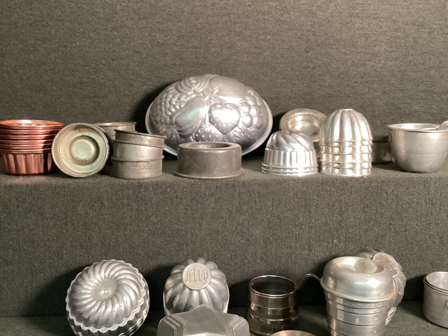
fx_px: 453
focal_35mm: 35
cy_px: 149
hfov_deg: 52.6
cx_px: 225
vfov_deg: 40.6
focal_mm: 3.3
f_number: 2.4
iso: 320
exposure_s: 1/40
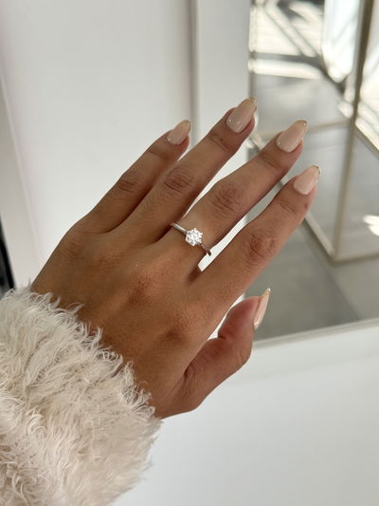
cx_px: 190
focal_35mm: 48
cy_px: 253
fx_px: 700
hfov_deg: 30.3
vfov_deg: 39.6
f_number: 1.78
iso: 80
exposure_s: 1/631
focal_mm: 6.76
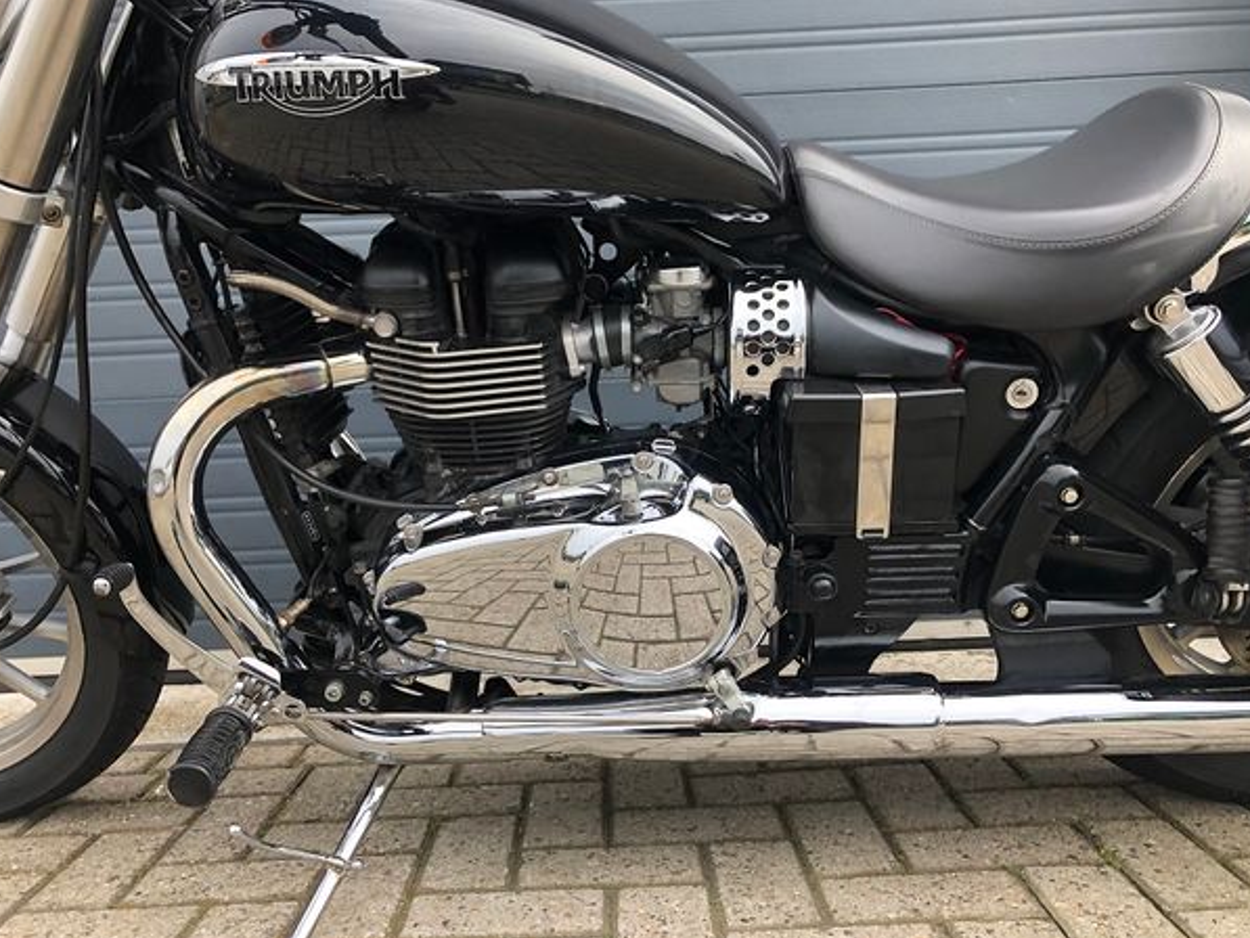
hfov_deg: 59.9
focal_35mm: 30
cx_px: 603
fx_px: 1084
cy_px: 467
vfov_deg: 46.8
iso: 20
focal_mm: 3.99
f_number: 1.8
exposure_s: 1/241
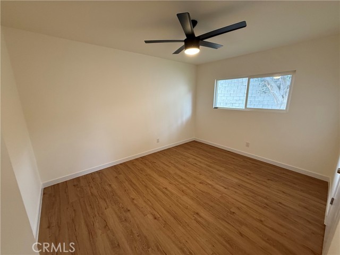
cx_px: 170
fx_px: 138
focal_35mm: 14
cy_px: 128
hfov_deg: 102.1
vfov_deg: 85.7
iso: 250
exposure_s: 1/60
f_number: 2.2
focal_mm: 2.22
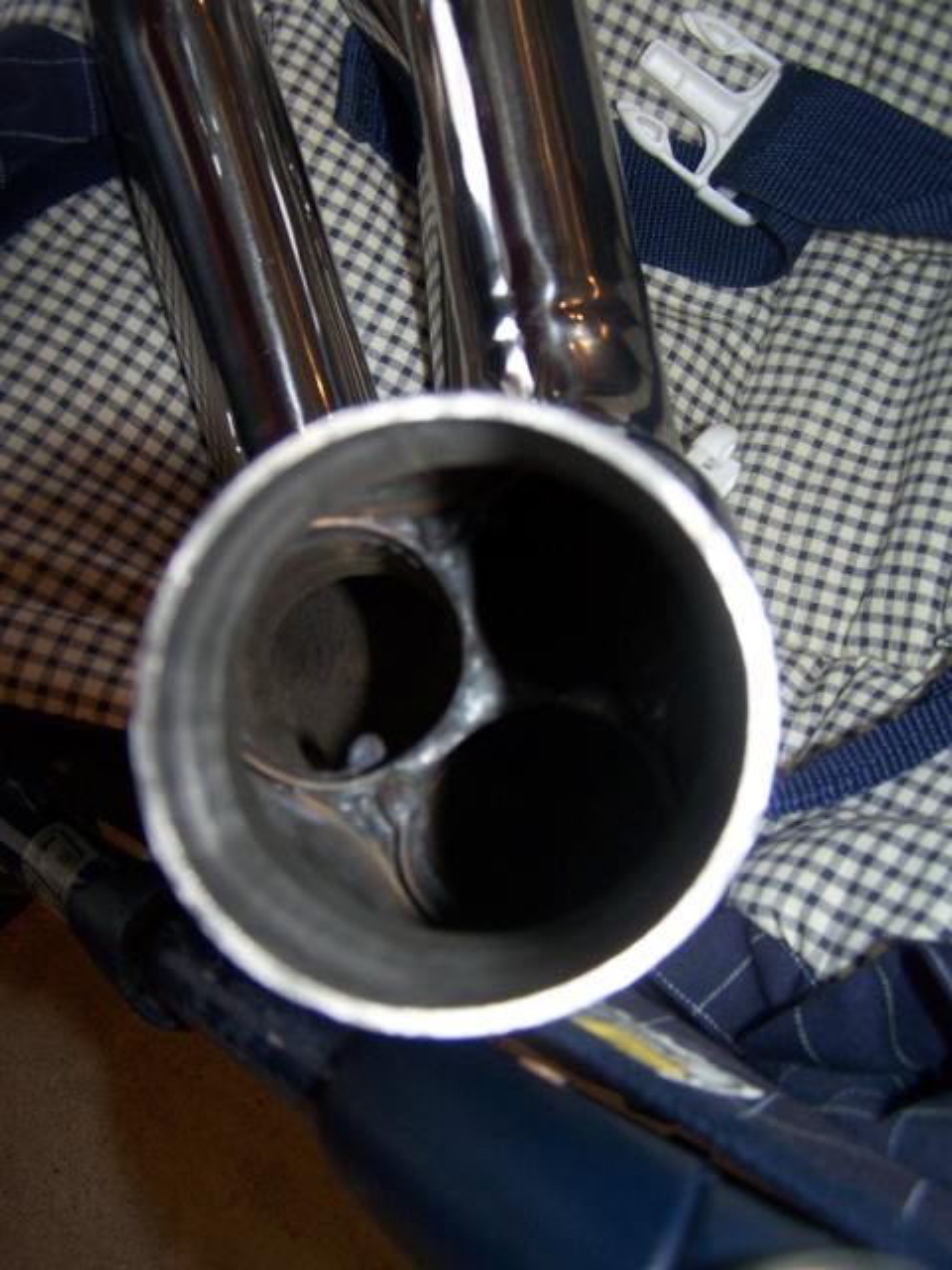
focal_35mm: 38
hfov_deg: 37.7
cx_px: 476
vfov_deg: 49.0
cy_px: 635
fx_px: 1393
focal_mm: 6.3
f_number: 2.8
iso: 140
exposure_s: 1/60
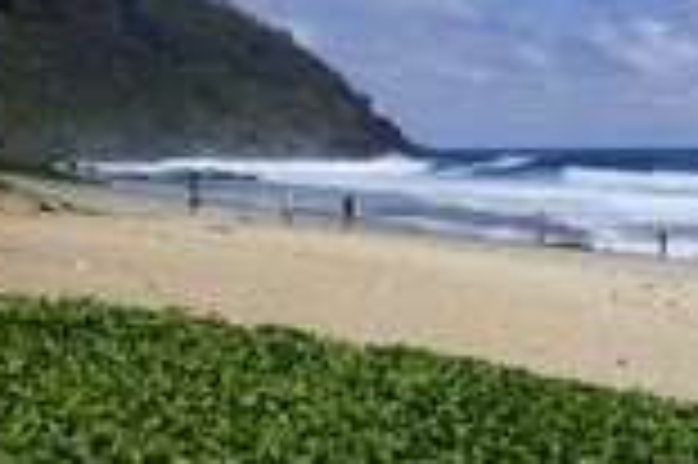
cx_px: 520
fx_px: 1685
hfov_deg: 23.2
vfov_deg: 15.2
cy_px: -54
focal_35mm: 87
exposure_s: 1/250
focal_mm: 32
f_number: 13
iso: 200
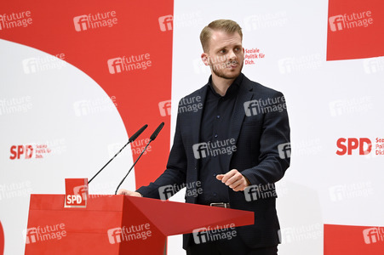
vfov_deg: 10.1
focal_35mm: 135
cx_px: 192
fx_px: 1439
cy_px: 128
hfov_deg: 15.2
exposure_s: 1/400
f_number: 7.1
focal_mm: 135
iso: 1600
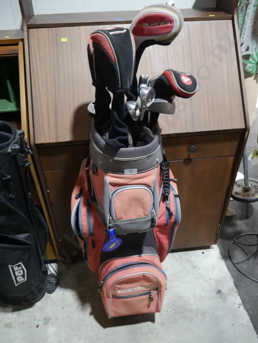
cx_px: 129
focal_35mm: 28
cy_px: 172
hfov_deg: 49.8
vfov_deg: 63.4
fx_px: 278
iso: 400
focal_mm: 14
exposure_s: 1/60
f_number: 3.5
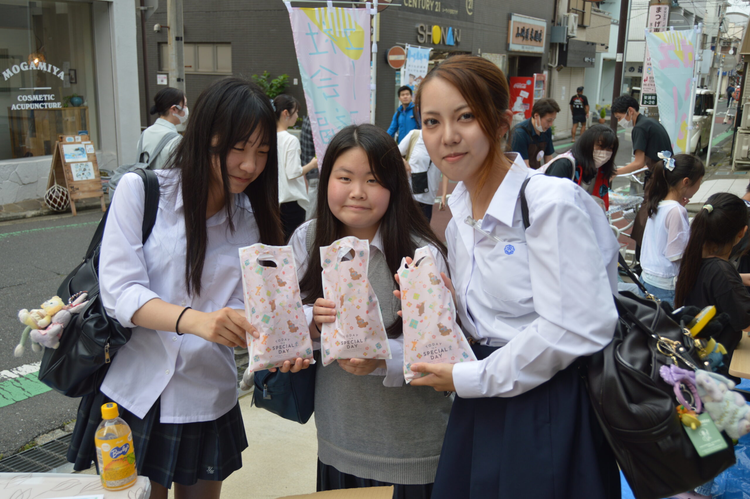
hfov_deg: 57.3
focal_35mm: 33
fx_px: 687
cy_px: 250
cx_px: 375
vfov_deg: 39.9
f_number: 3.8
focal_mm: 22
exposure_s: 1/160
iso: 100
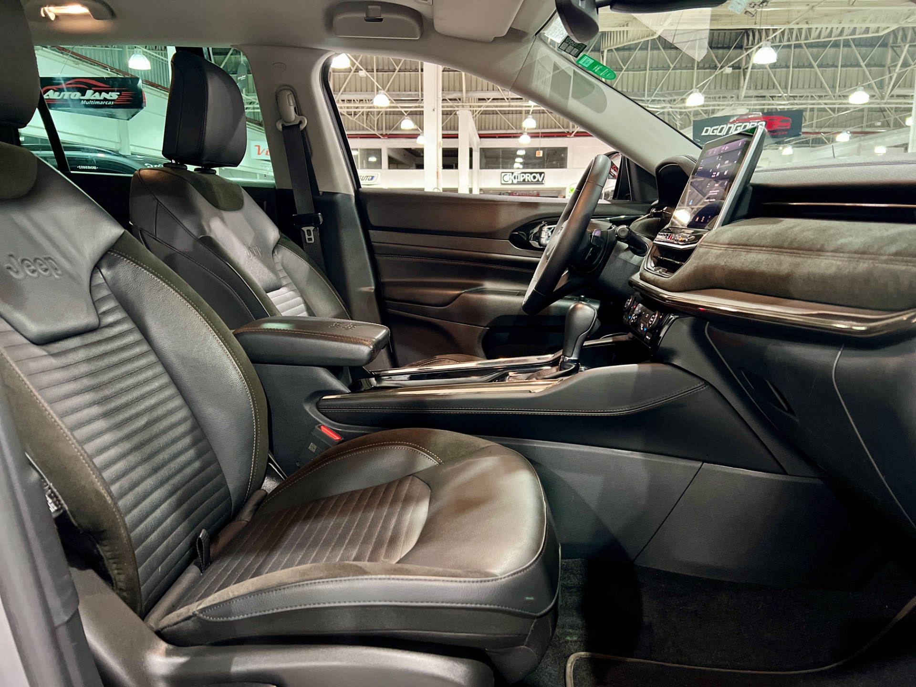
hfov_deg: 67.3
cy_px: 344
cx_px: 458
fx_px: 688
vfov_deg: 53.1
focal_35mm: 26
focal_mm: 5.7
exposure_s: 1/30
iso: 500
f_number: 1.5
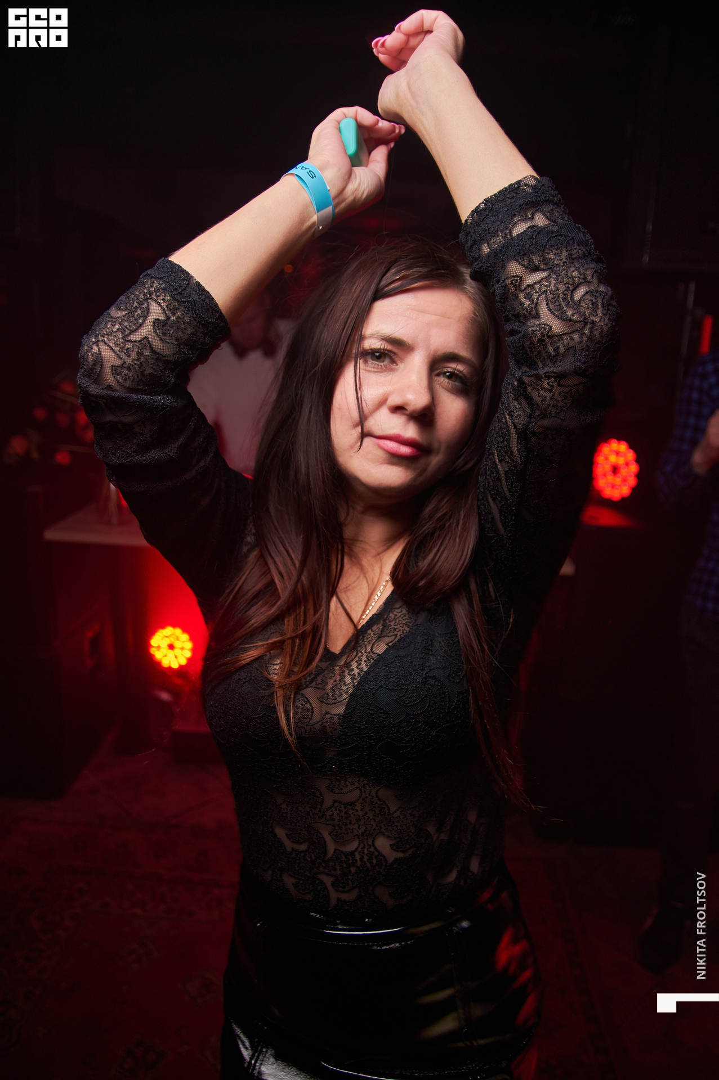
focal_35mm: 26
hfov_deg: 50.3
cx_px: 360
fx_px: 765
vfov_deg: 70.5
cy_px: 540
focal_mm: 17
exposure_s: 1/100
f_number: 2.8
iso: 800
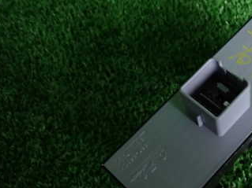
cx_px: 215
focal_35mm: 47
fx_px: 342
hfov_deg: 38.3
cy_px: 114
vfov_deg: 30.8
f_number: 2
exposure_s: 1/30
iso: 320
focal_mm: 4.5
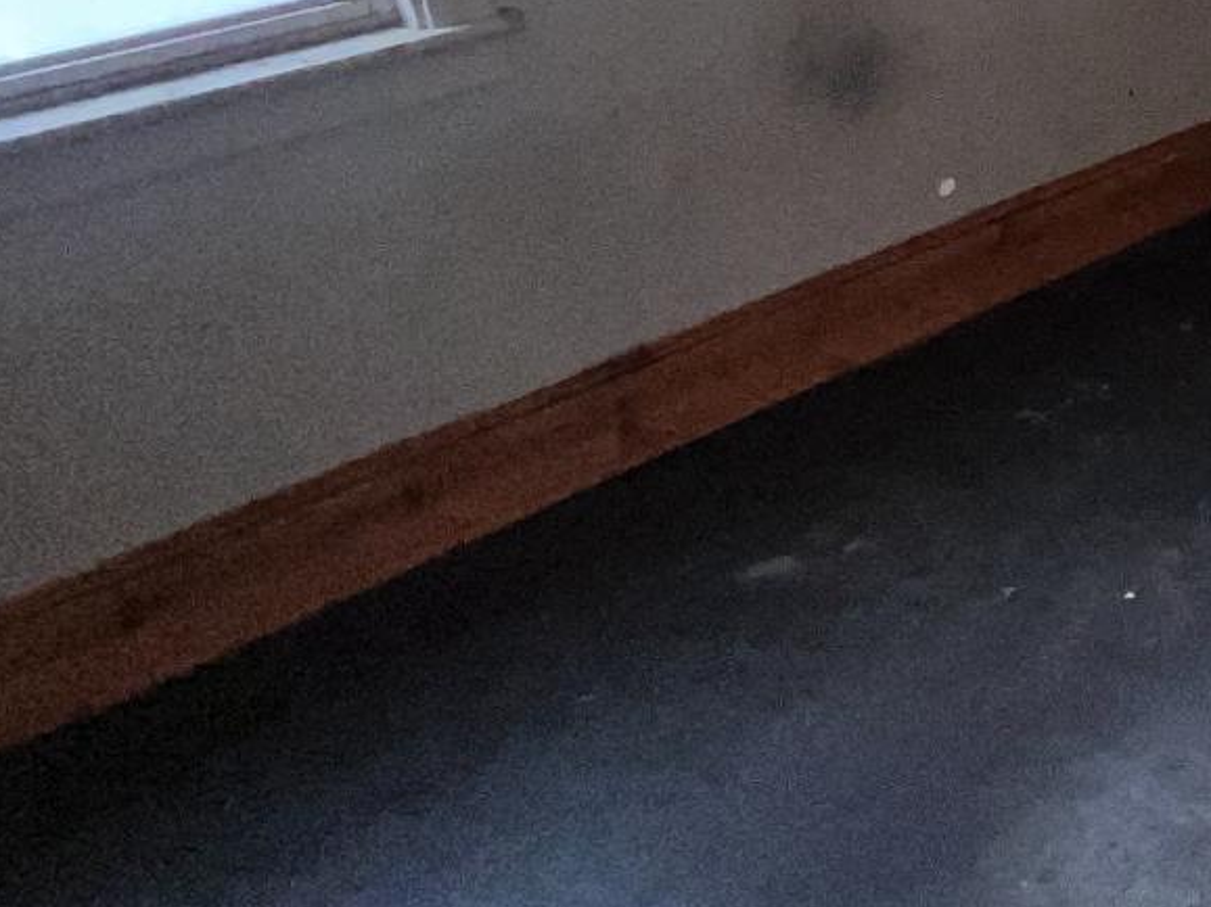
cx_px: 1897
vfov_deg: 28.4
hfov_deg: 26.6
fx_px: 1609
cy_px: -113
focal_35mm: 46
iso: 125
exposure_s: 1/60
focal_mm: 1.57
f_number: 1.8
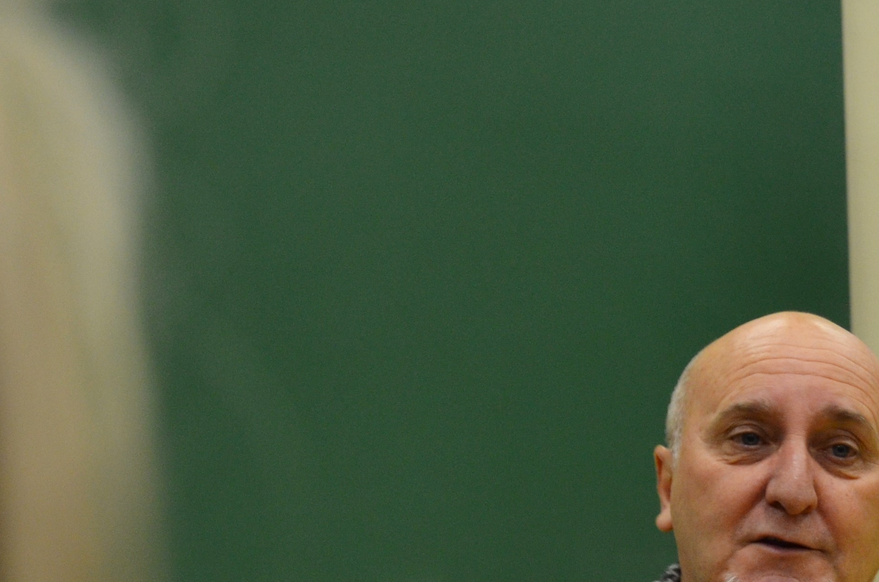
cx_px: 896
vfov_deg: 6.2
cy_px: 648
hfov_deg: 9.4
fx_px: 5319
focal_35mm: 218
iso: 800
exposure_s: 1/40
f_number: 5.6
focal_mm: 55
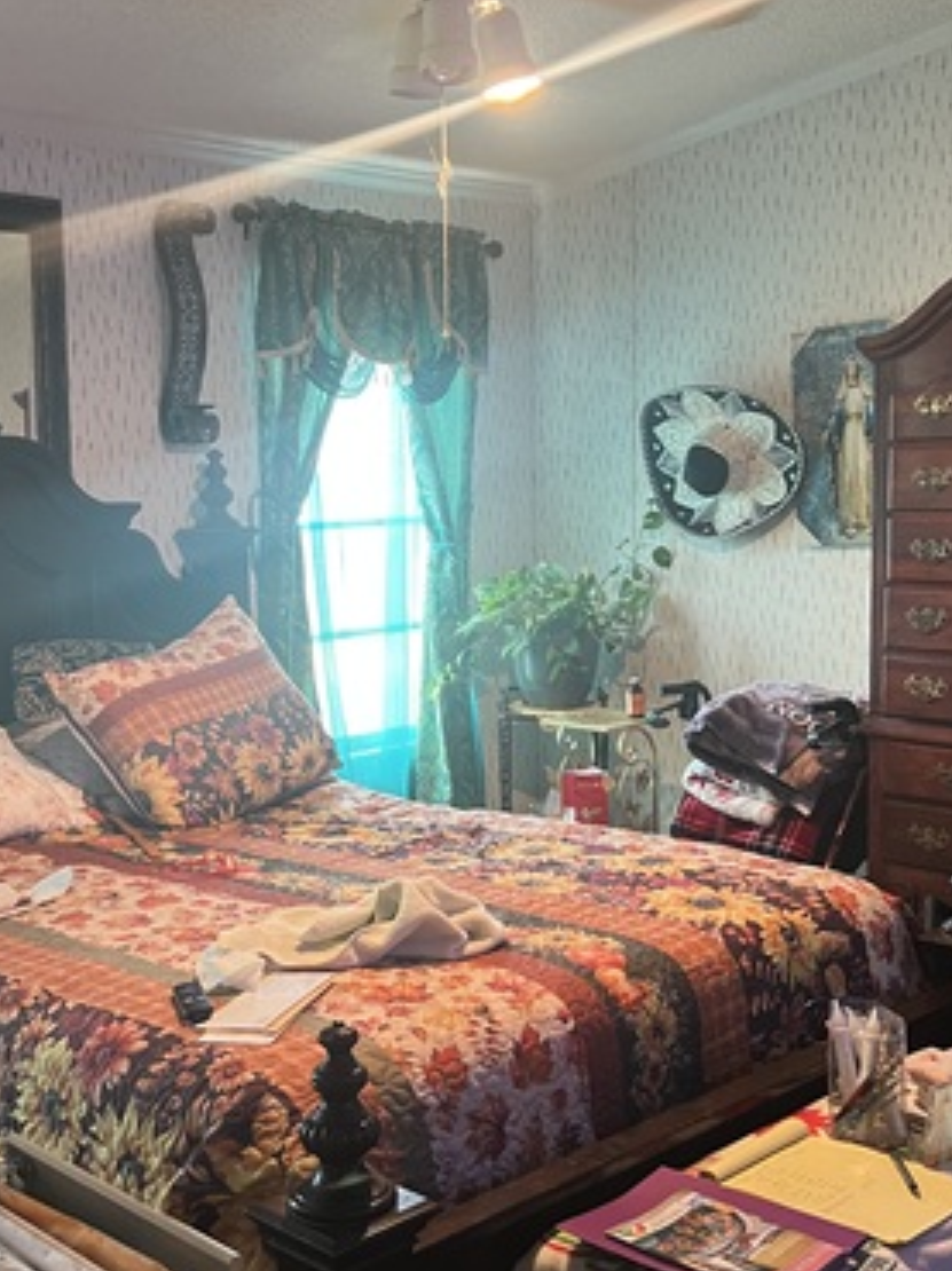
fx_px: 1652
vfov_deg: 42.1
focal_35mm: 45
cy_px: 653
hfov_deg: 32.1
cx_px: 450
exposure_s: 1/60
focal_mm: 5.7
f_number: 1.5
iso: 400
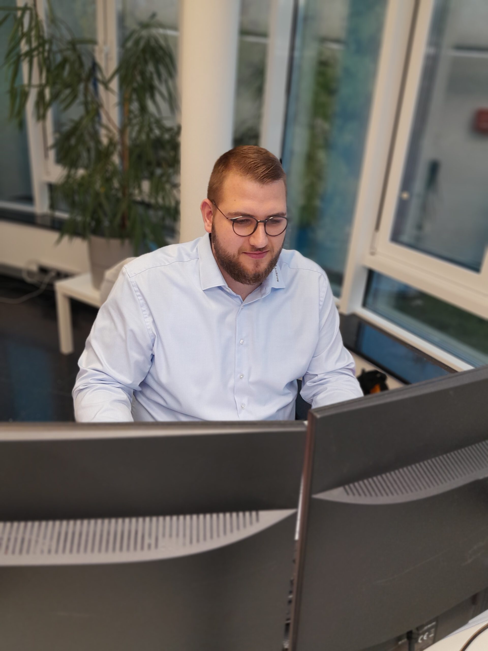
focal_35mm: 26
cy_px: 326
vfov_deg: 67.3
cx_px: 244
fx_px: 489
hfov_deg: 53.1
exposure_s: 1/50
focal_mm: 3.98
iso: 125
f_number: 1.8
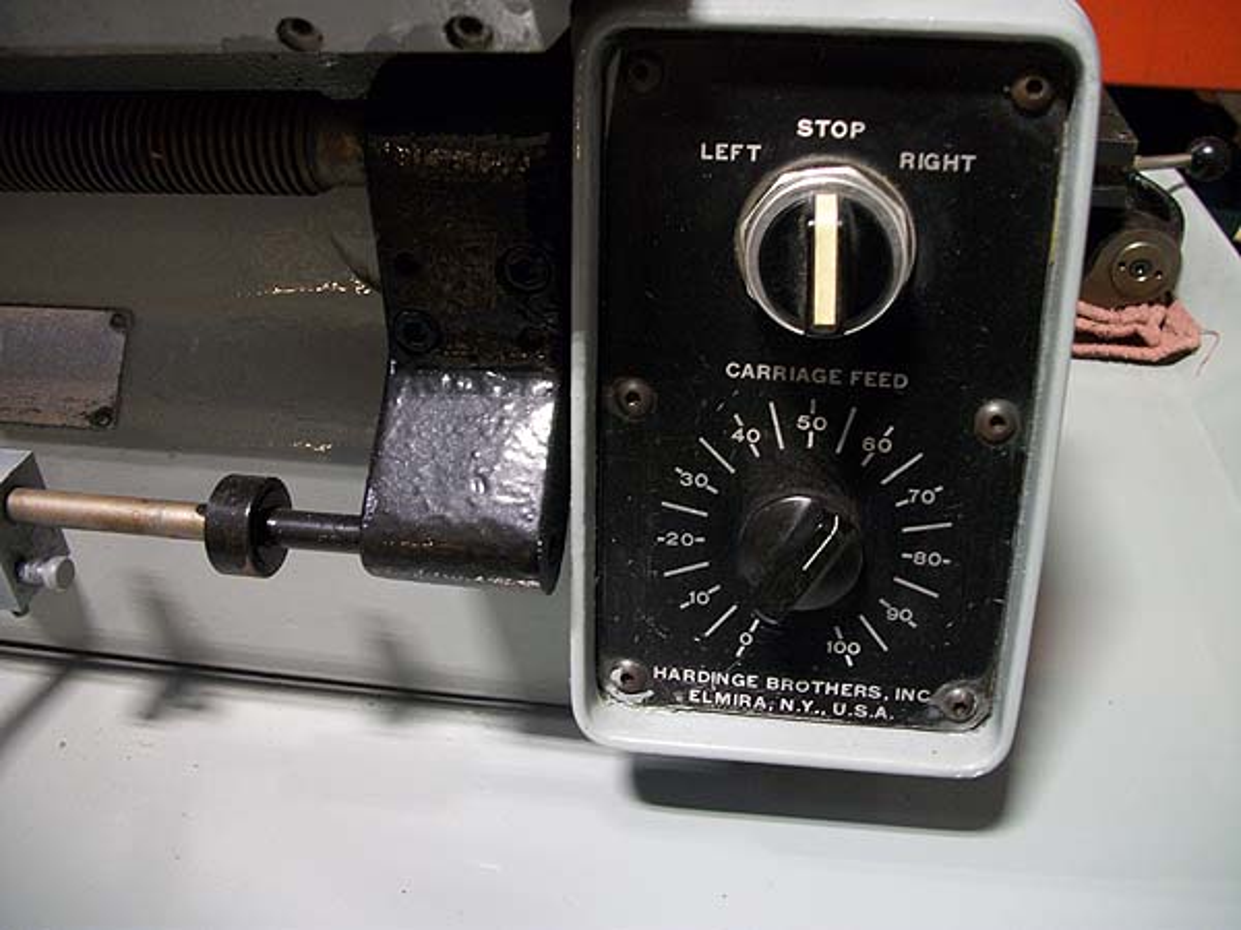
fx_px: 1147
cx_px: 620
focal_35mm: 32
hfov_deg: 56.8
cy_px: 465
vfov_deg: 44.2
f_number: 2.9
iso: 193
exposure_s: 1/8
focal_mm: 5.7
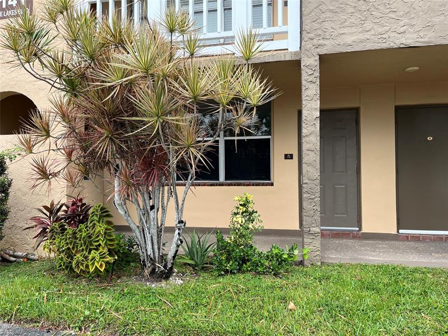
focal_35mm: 26
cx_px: 224
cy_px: 168
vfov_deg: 53.1
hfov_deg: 67.3
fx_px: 336
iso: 50
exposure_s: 1/992
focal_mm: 5.1
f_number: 1.6
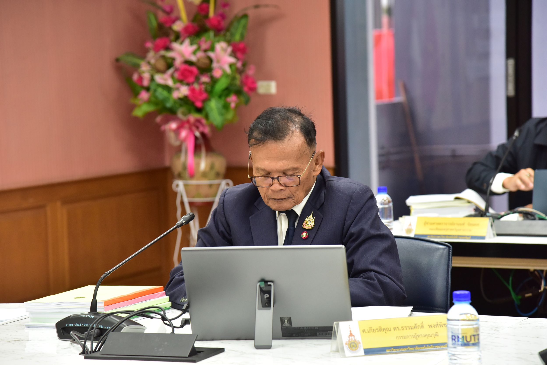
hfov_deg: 17.1
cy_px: 182
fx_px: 1824
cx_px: 274
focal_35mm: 120
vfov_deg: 11.4
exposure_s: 1/125
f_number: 5.6
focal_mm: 120
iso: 2500
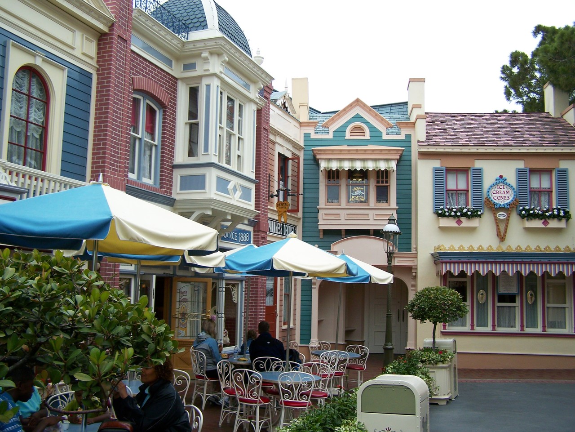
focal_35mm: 38
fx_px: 631
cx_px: 288
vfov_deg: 37.7
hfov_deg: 49.0
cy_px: 216
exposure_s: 1/250
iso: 80
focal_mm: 6.3
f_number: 2.8
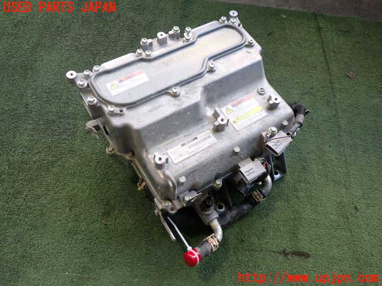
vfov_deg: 46.8
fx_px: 331
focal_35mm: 30
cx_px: 191
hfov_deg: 60.0
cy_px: 143
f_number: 2.3
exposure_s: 1/100
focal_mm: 5.4
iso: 200
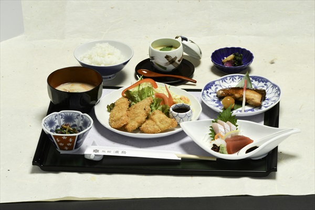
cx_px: 158
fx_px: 1750
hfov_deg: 10.3
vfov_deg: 6.9
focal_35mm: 200
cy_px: 105
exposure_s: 1/2.5
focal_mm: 200
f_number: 22
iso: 250
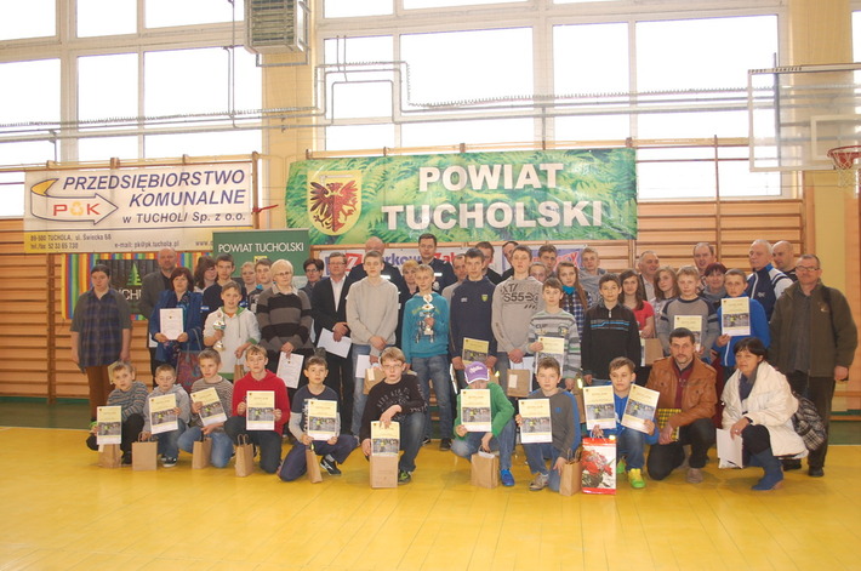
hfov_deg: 57.3
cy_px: 286
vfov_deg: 39.8
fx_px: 788
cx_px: 430
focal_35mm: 33
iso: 400
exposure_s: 1/60
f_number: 4
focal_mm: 22
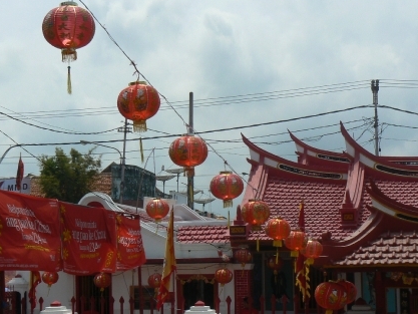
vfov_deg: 20.4
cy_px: 197
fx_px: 870
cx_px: 155
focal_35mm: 72
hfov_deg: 26.9
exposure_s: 1/640
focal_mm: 8.3
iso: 80
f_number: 8
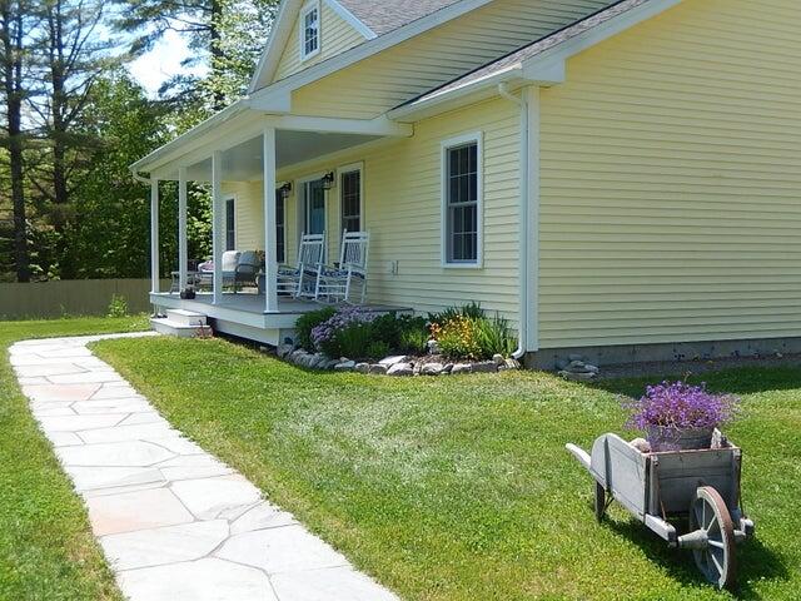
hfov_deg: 45.8
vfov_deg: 35.1
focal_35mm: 41
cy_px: 300
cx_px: 400
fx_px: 949
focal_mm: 7.3
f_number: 4.2
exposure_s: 1/500
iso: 125
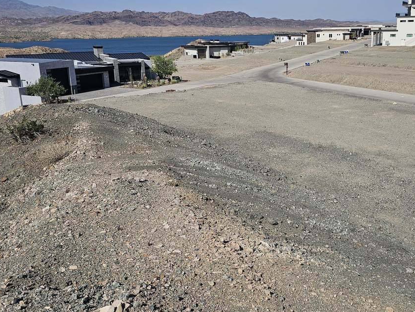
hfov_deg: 51.8
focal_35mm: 35
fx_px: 420
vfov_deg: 40.6
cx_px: 270
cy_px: 138
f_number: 1.7
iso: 10
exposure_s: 1/1571
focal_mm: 6.3
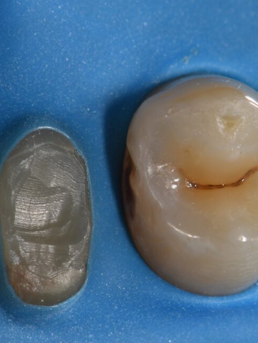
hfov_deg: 6.2
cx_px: 181
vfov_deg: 8.3
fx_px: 2364
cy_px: 180
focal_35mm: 238
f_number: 32
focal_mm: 105
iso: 200
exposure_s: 1/160
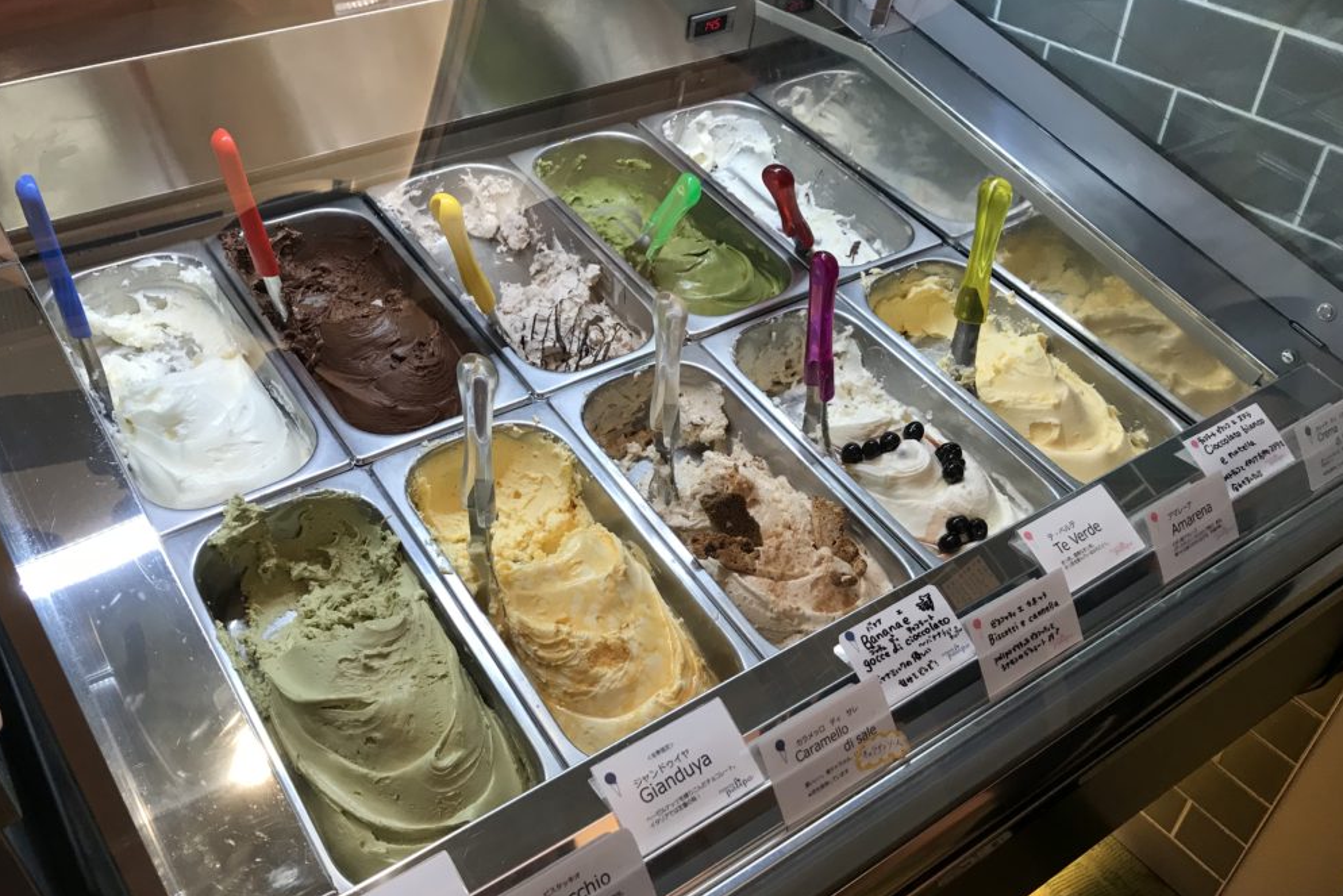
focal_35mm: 30
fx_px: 1119
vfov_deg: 43.5
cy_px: 509
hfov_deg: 61.9
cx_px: 662
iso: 25
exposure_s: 1/40
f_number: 1.8
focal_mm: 3.99
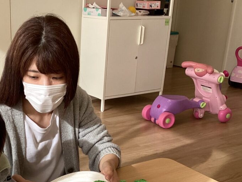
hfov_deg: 34.4
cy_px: 144
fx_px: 385
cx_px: 71
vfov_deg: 26.1
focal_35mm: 55
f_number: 2.4
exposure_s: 1/188
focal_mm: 3.3
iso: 25
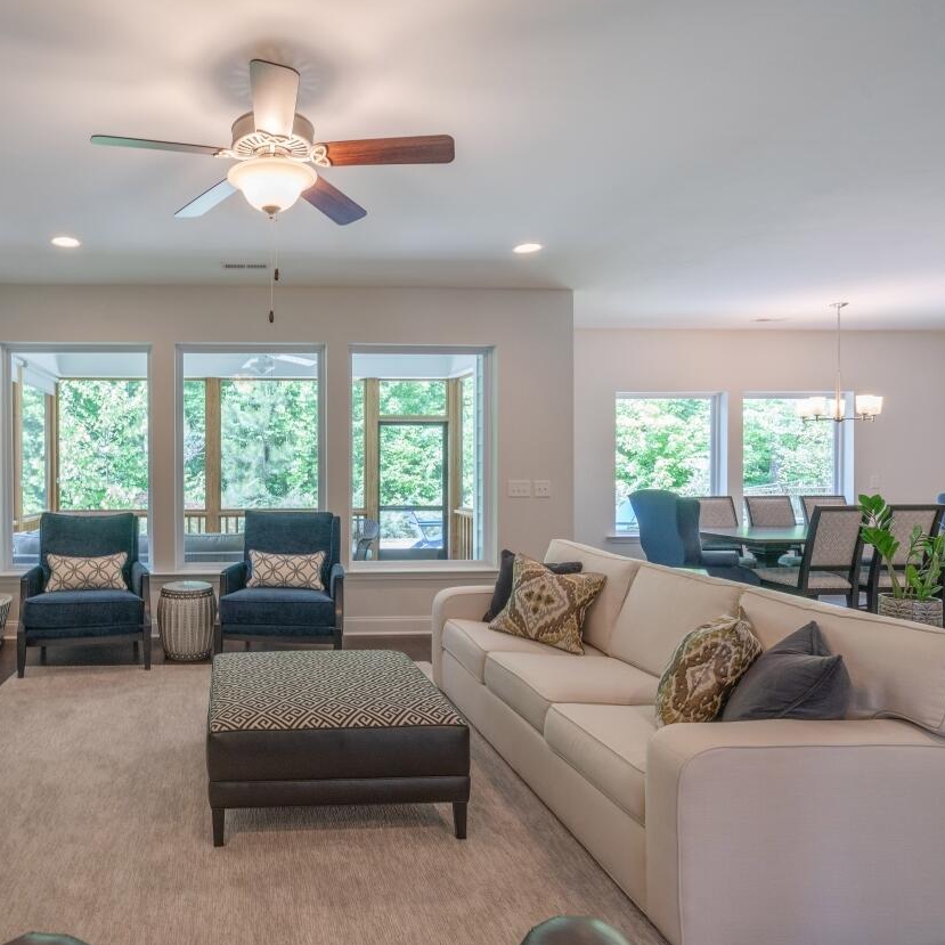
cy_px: 462
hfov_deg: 68.3
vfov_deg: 72.1
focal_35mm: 21
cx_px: 256
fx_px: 649
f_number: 8
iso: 320
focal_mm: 16
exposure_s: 1/13
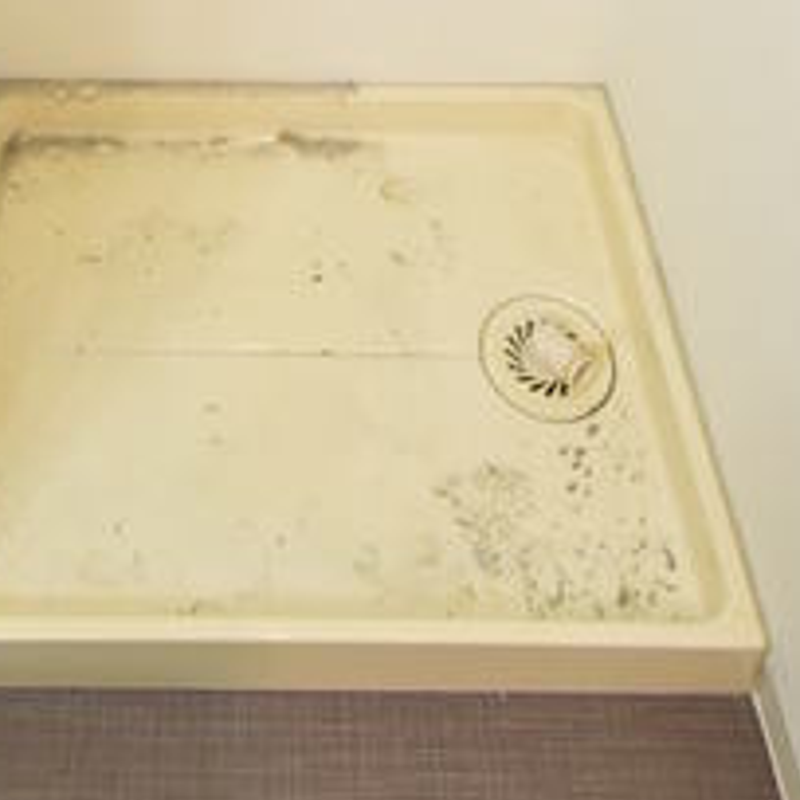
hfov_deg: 34.9
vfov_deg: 28.4
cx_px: 251
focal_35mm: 48
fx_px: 1255
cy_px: -267
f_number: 5.6
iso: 1000
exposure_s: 1/30
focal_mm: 12
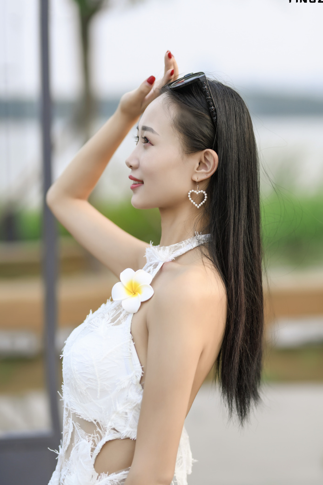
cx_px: 171
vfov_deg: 20.8
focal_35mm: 98
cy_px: 252
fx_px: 1319
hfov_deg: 14.0
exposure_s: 1/1250
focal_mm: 85
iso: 200
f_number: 1.8
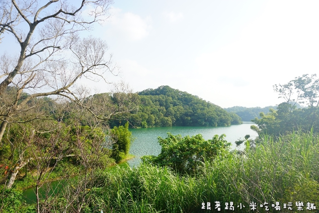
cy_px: 106
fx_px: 213
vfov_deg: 53.1
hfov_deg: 73.7
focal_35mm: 24
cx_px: 160
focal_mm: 16
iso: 100
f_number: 9
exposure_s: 1/100
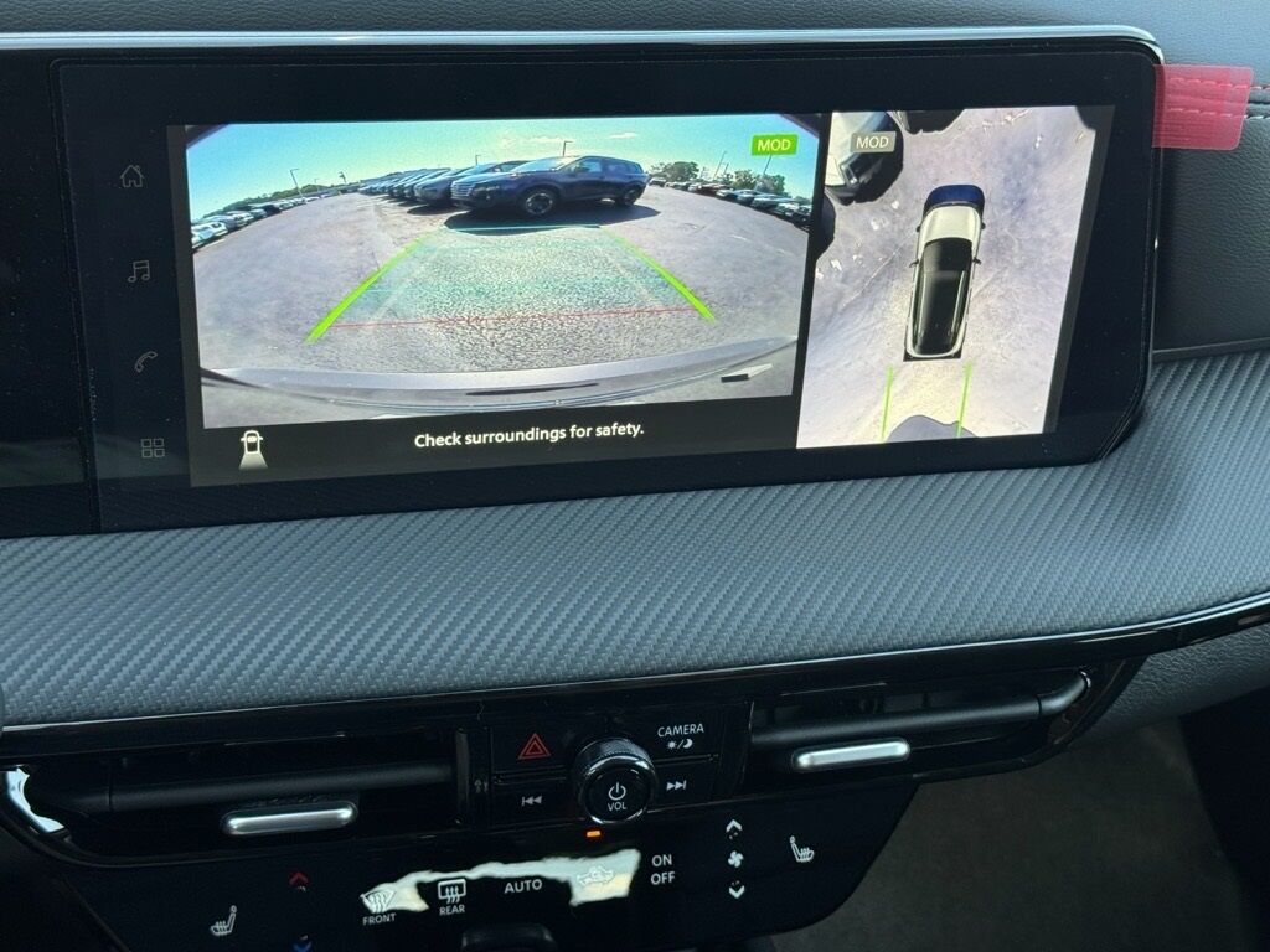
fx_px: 1761
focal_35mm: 48
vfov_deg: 30.3
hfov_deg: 39.7
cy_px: 476
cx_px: 635
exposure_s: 1/304
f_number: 1.78
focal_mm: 6.76
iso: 100
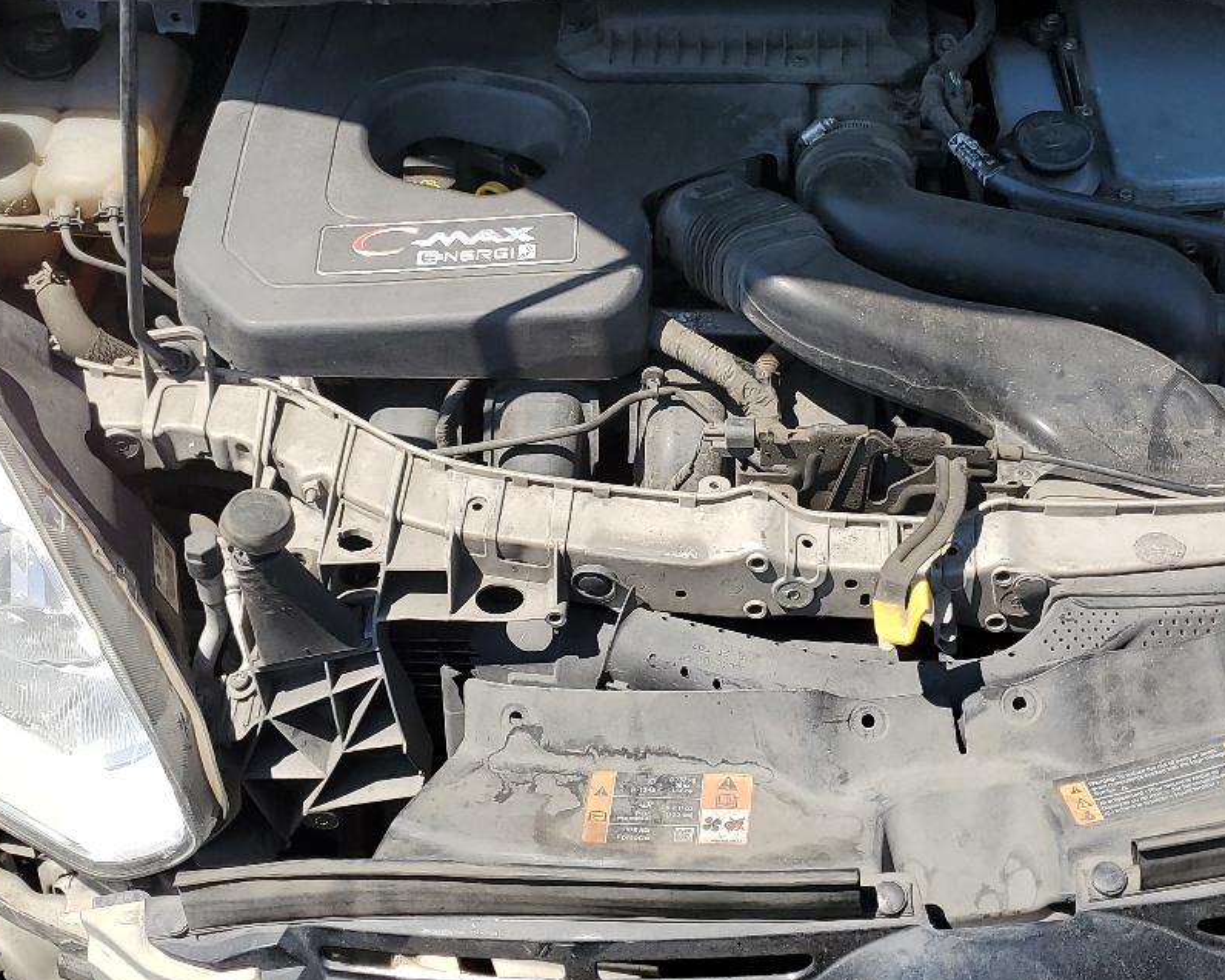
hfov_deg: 36.5
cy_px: 398
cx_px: 742
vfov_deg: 29.6
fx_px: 1849
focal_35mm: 51
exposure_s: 1/2000
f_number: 1.5
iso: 50
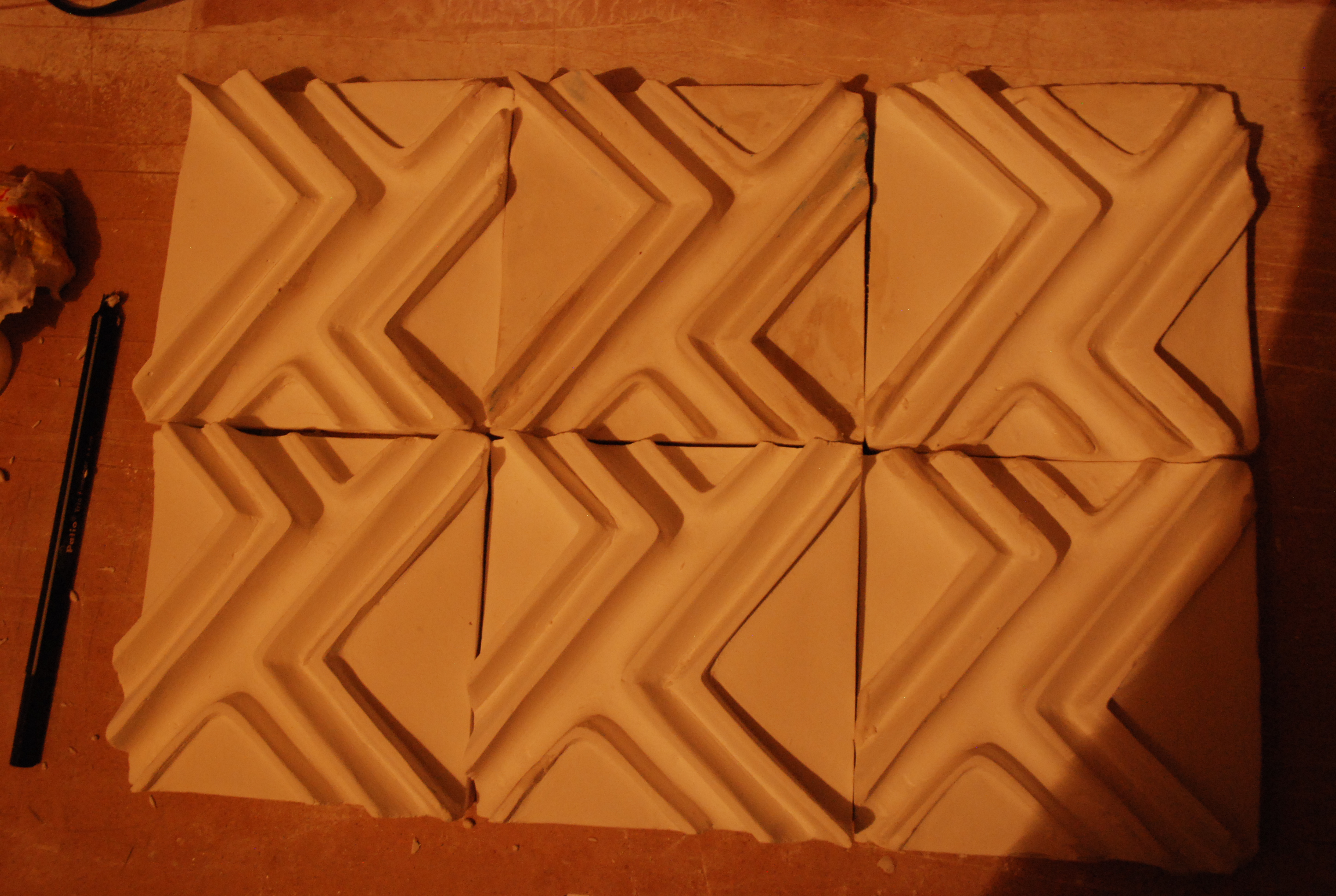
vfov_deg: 37.0
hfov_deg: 53.0
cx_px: 668
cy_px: 448
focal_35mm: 36
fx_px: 1339
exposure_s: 1/10
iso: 1250
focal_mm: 24
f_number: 9
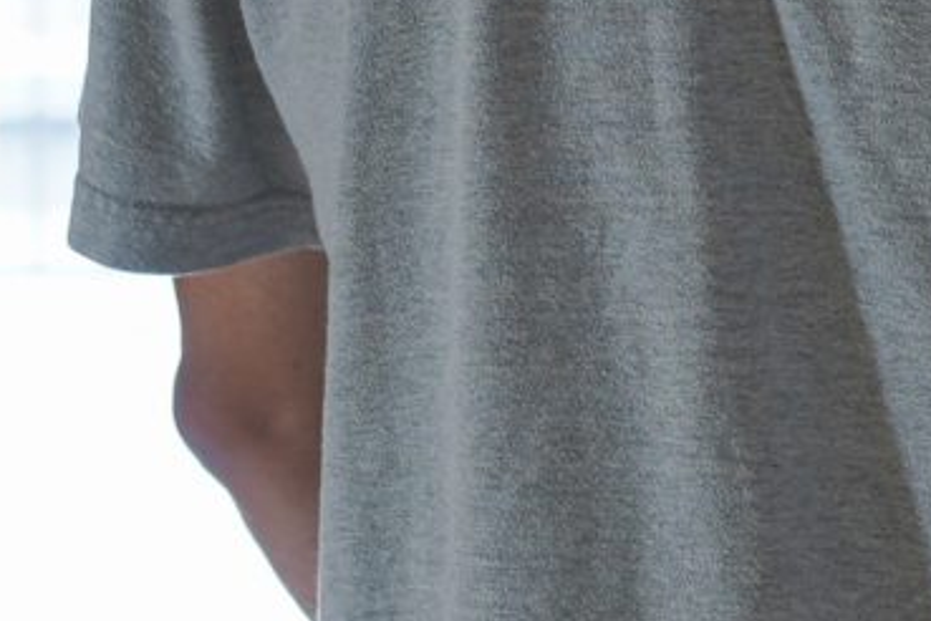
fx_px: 6284
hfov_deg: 8.5
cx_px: 636
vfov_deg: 5.7
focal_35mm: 243
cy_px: 279
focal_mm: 35
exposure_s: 1/30
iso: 100
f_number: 3.5
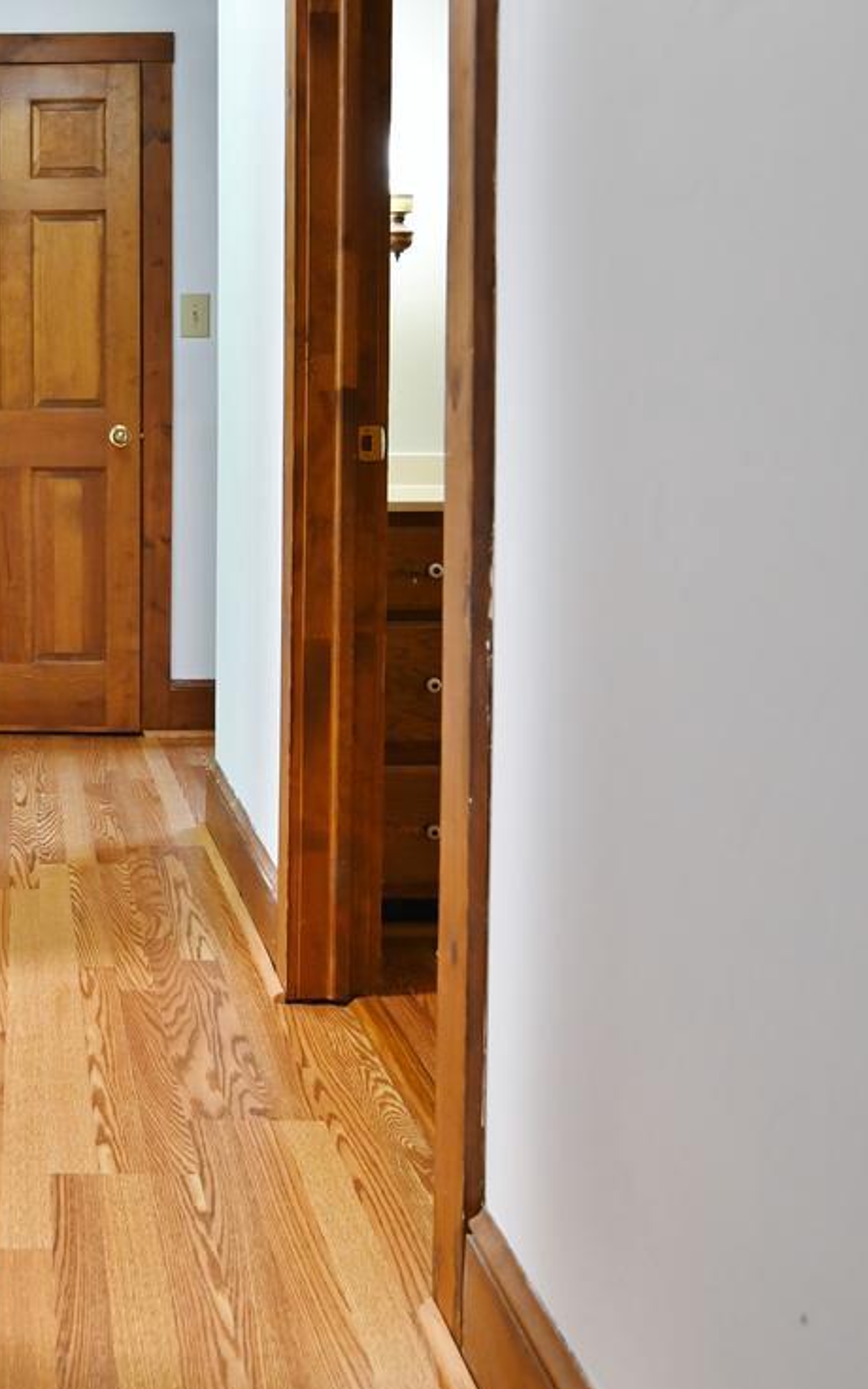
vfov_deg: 55.7
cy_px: 481
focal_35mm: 34
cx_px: 7
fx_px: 1287
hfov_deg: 34.1
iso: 1000
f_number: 2.8
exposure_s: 1/125
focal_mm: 16
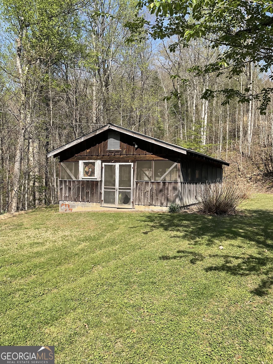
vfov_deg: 61.7
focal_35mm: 29
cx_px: 136
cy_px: 182
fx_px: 305
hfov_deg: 48.2
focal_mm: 3
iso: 16
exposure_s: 1/962
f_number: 1.8
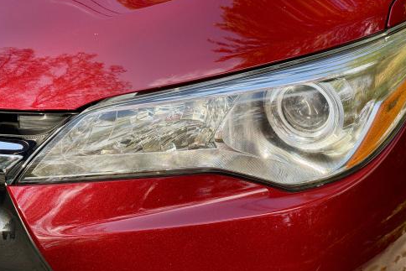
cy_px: 138
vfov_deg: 26.0
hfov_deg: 38.2
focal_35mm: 52
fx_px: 587
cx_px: 203
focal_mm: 6.76
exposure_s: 1/1041
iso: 80
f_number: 1.78
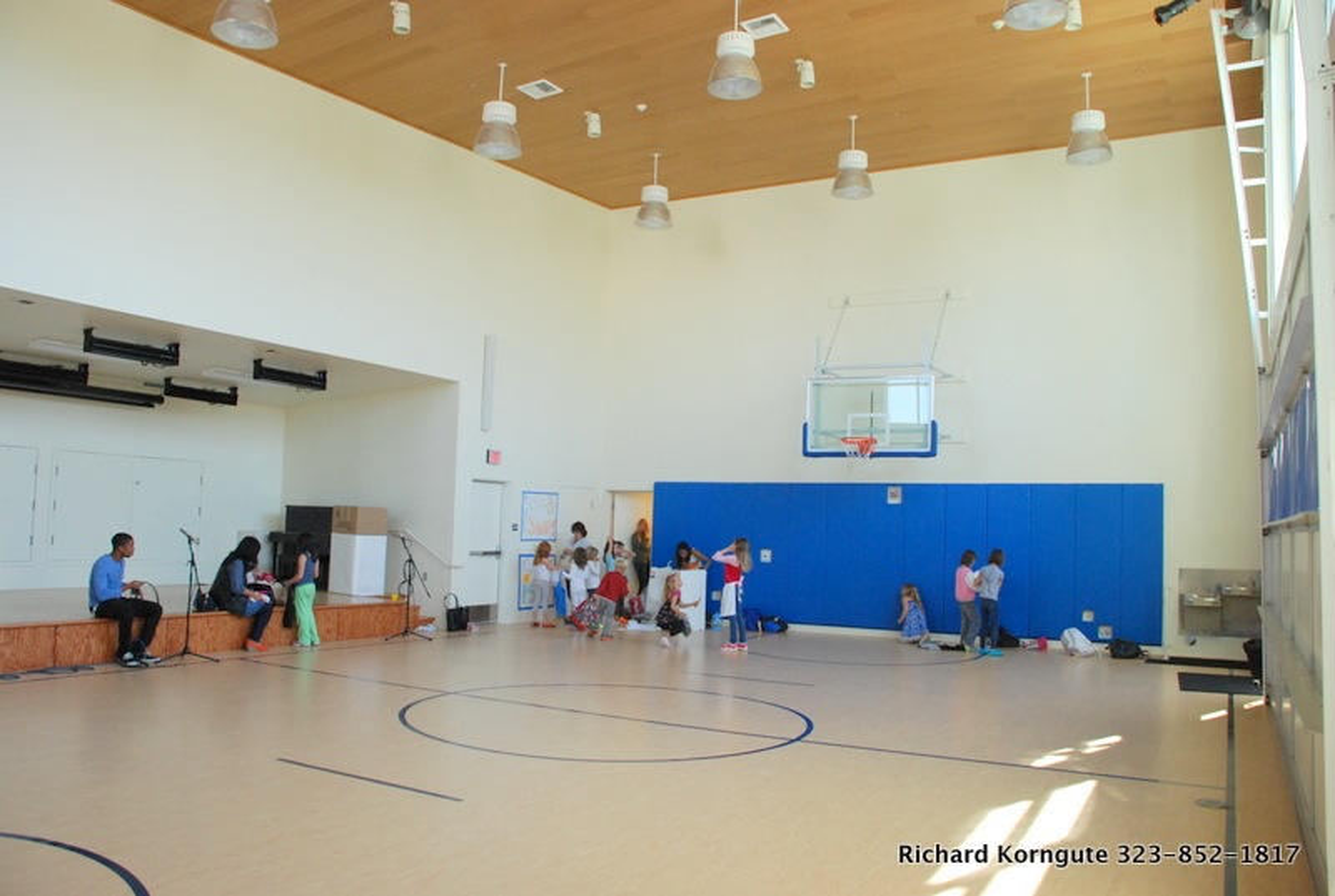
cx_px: 668
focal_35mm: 27
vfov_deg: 48.1
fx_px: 1003
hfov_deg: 67.3
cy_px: 448
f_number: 6.3
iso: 800
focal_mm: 18
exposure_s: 1/125
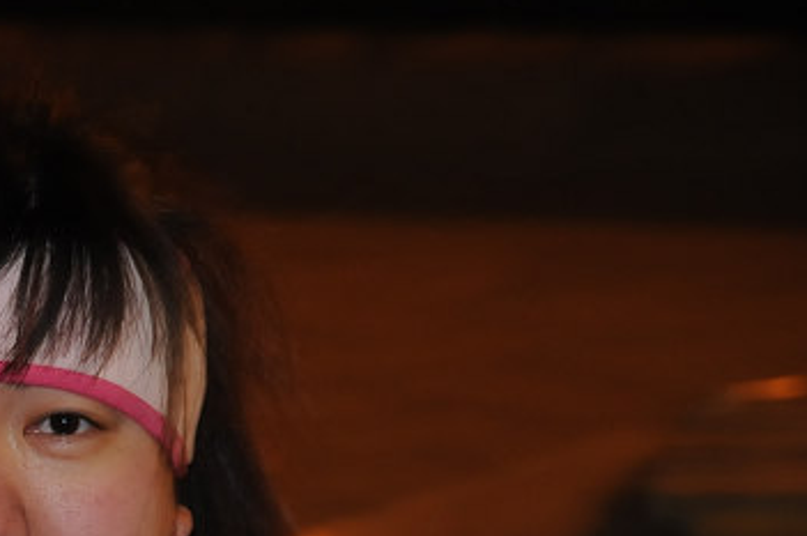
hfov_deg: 7.5
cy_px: 543
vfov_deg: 5.0
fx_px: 6090
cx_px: -14
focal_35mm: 272
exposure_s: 1/10
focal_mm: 85
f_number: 5.6
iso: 800
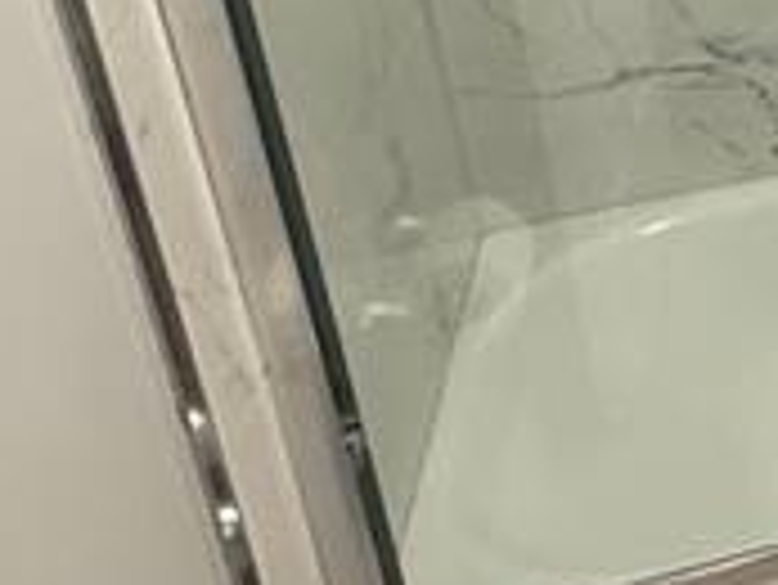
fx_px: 1867
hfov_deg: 16.5
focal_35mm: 83
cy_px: -225
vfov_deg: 16.6
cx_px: 1641
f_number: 2.2
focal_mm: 2.22
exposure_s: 1/60
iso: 500
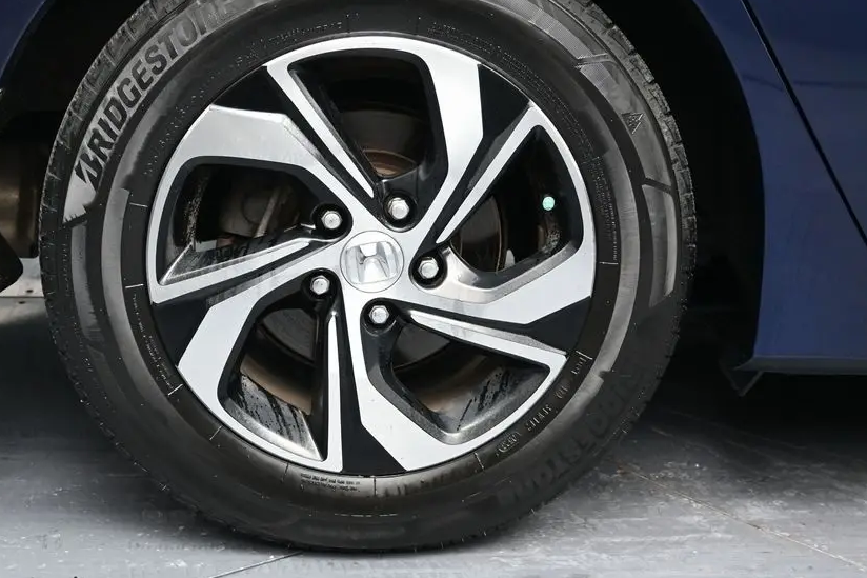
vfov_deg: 28.8
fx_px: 1123
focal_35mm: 47
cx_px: 360
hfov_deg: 42.1
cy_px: 236
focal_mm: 25
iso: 1100
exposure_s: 1/125
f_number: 4.2
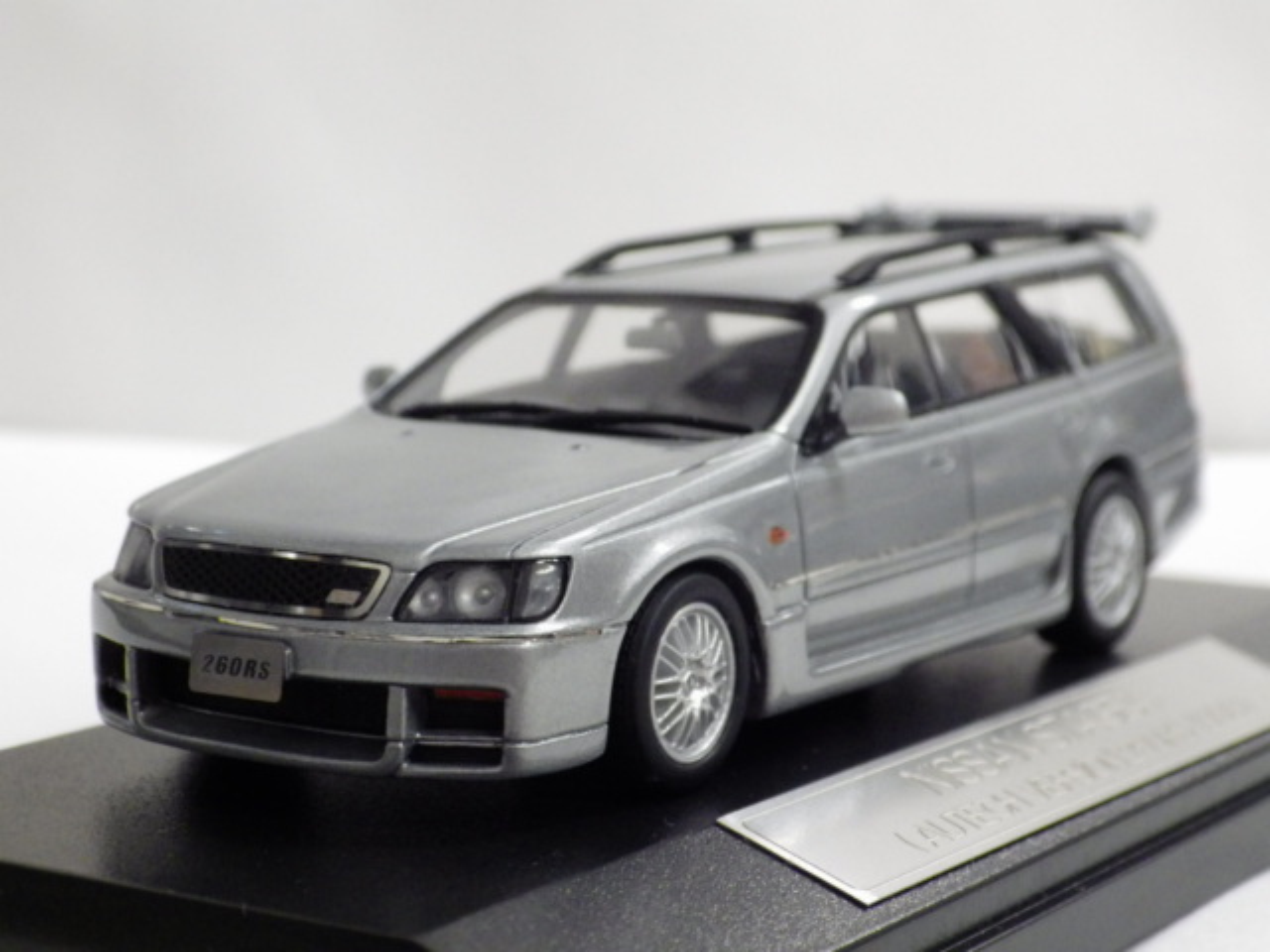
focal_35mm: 87
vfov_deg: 17.0
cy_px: 476
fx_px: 3192
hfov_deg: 22.5
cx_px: 635
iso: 800
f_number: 4.4
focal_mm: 15.6
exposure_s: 1/40
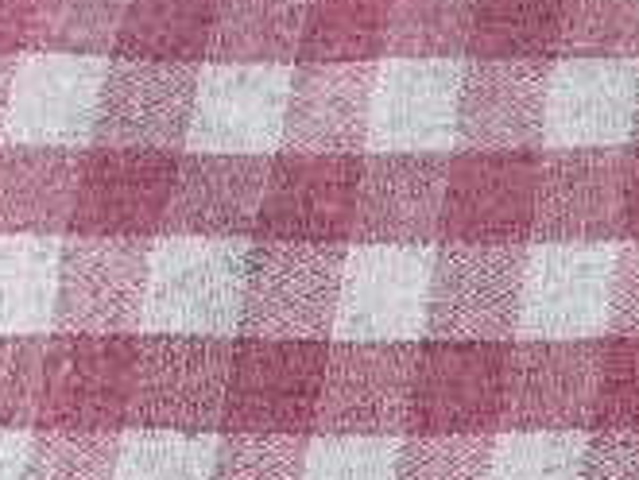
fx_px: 3251
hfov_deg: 9.8
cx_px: 1580
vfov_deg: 8.3
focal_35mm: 176
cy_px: -124
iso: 50
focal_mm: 3
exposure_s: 1/120
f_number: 1.8
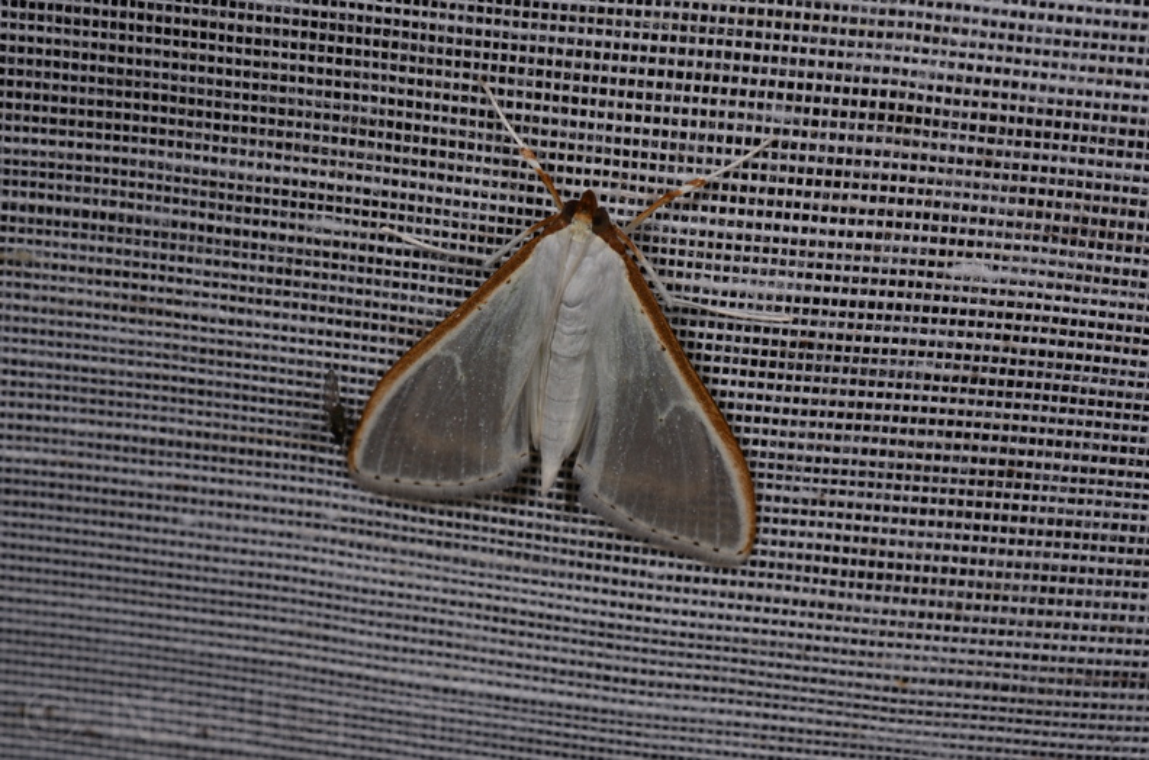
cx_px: 574
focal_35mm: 128
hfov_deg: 16.1
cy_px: 380
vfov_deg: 10.7
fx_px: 4060
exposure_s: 1/60
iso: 100
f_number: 22
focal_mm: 85
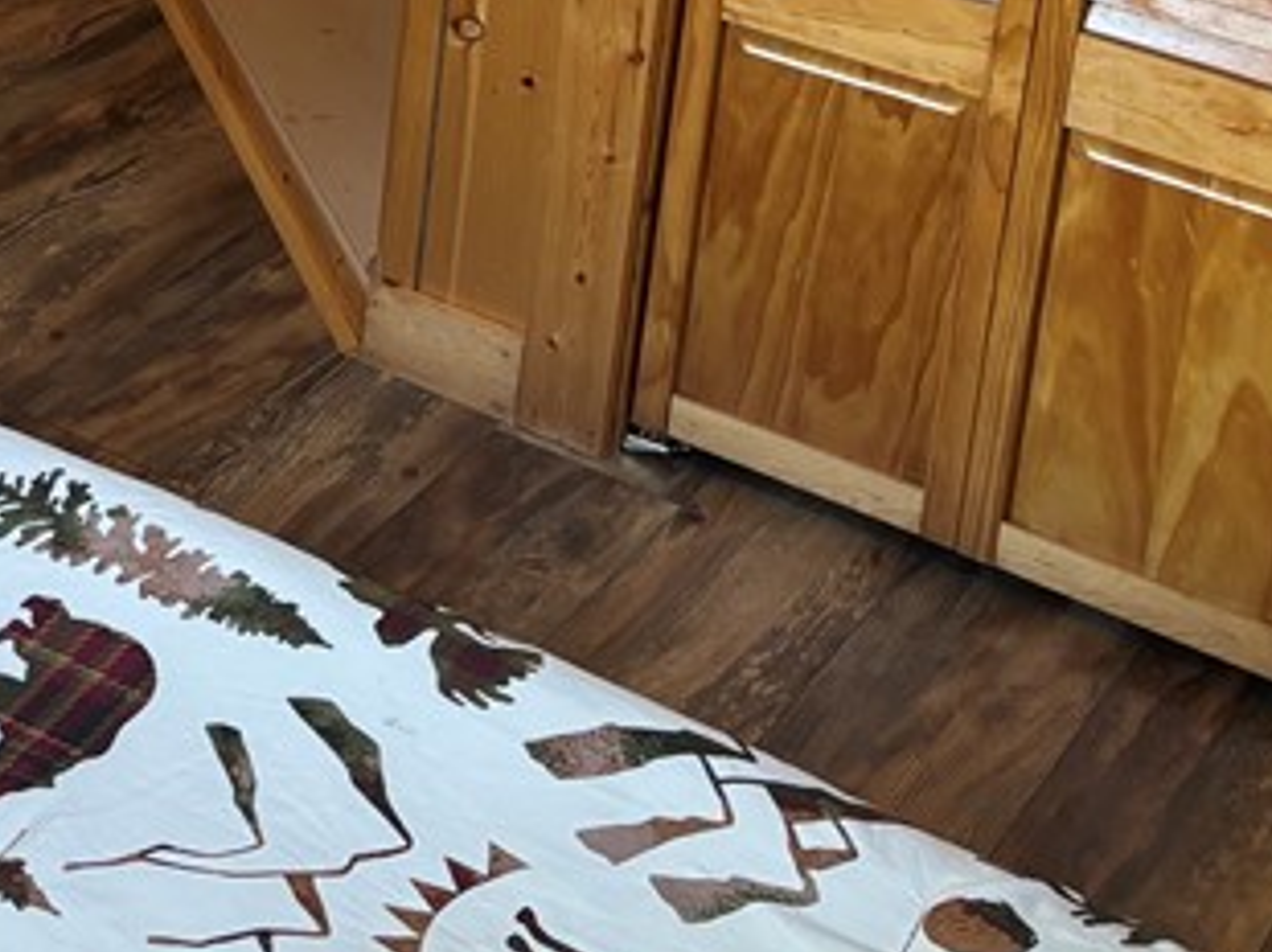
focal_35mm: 86
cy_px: -529
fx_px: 3158
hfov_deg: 21.0
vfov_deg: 15.6
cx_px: -312
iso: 160
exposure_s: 1/60
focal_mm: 5.96
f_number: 1.6
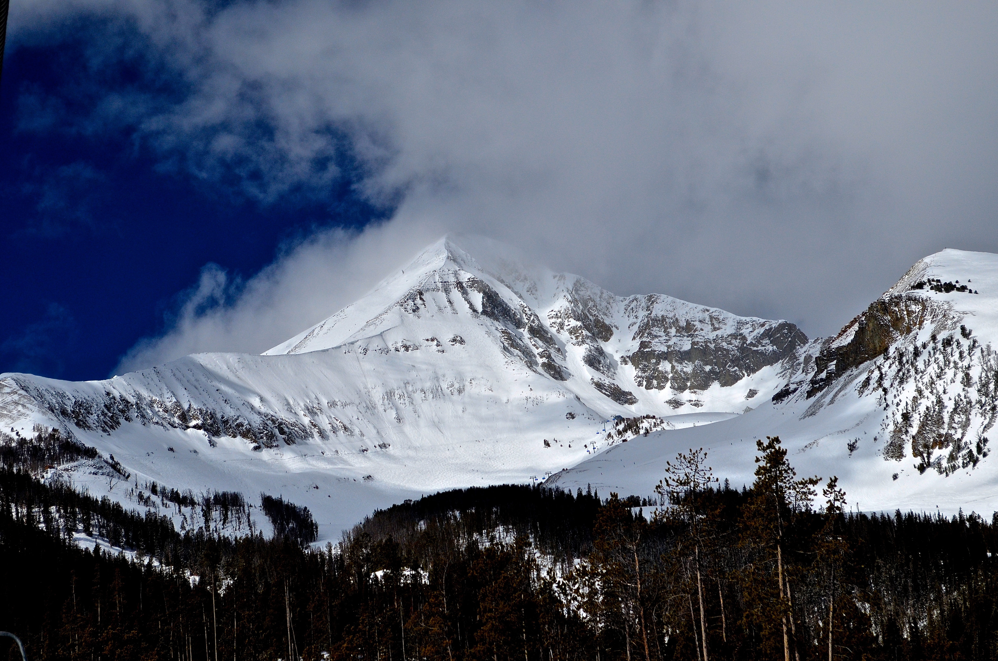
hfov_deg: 24.7
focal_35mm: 82
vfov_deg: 16.5
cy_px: 330
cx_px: 499
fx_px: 2282
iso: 400
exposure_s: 1/2000
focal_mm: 55
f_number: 8
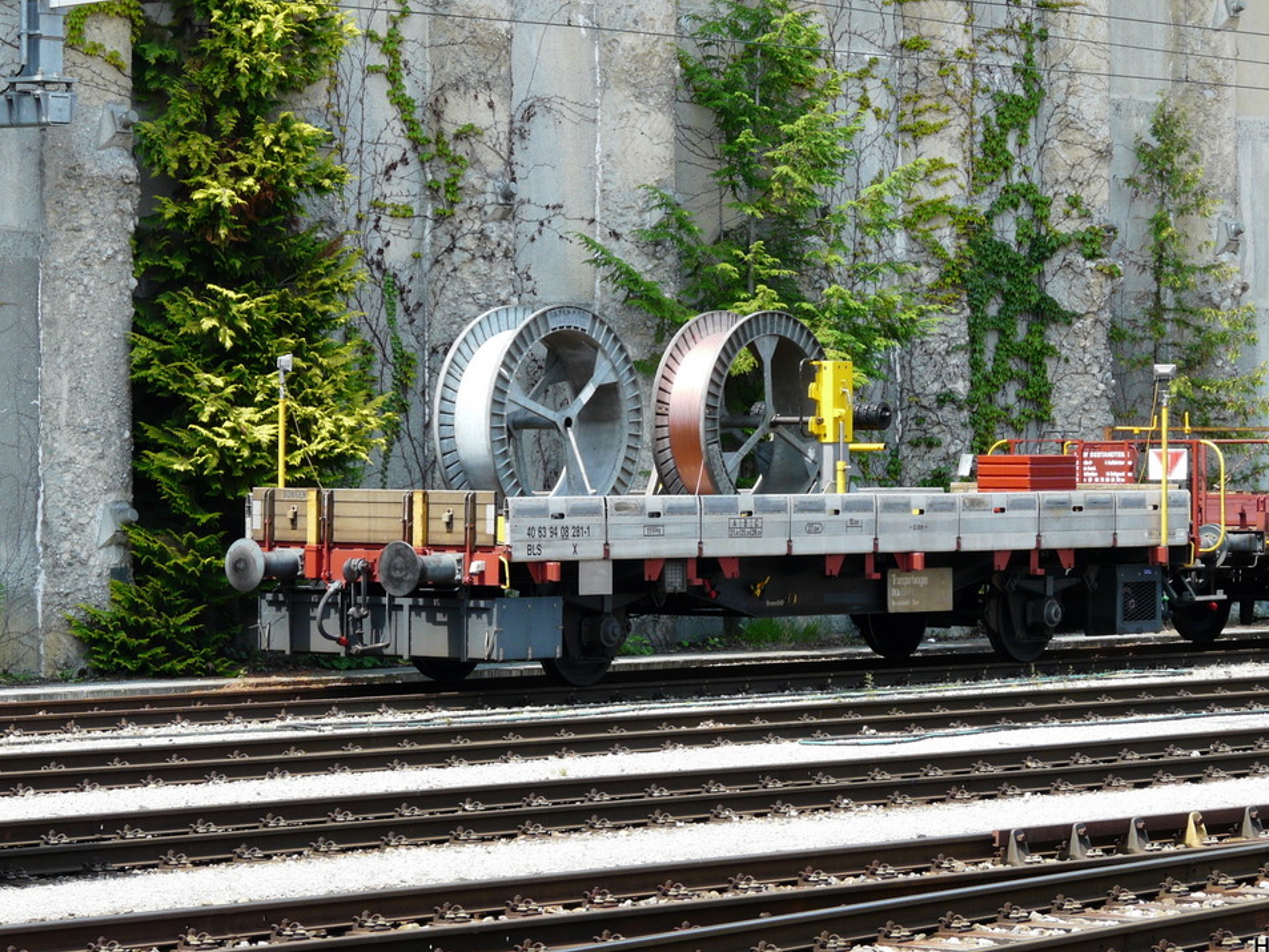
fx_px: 5426
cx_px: 664
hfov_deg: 13.3
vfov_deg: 10.0
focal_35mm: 148
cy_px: 487
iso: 100
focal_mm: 23.1
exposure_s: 1/200
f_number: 5
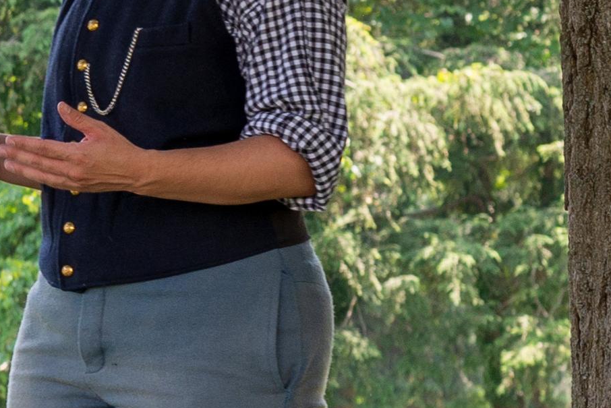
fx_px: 5637
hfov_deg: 5.9
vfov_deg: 4.1
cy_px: 232
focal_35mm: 332
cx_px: -1032
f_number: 6.3
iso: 250
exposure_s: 1/125
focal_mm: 50
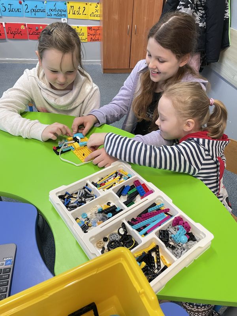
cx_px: 118
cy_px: 158
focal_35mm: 26
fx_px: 237
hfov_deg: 53.1
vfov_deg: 67.3
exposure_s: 1/50
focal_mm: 4.2
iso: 125
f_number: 1.6
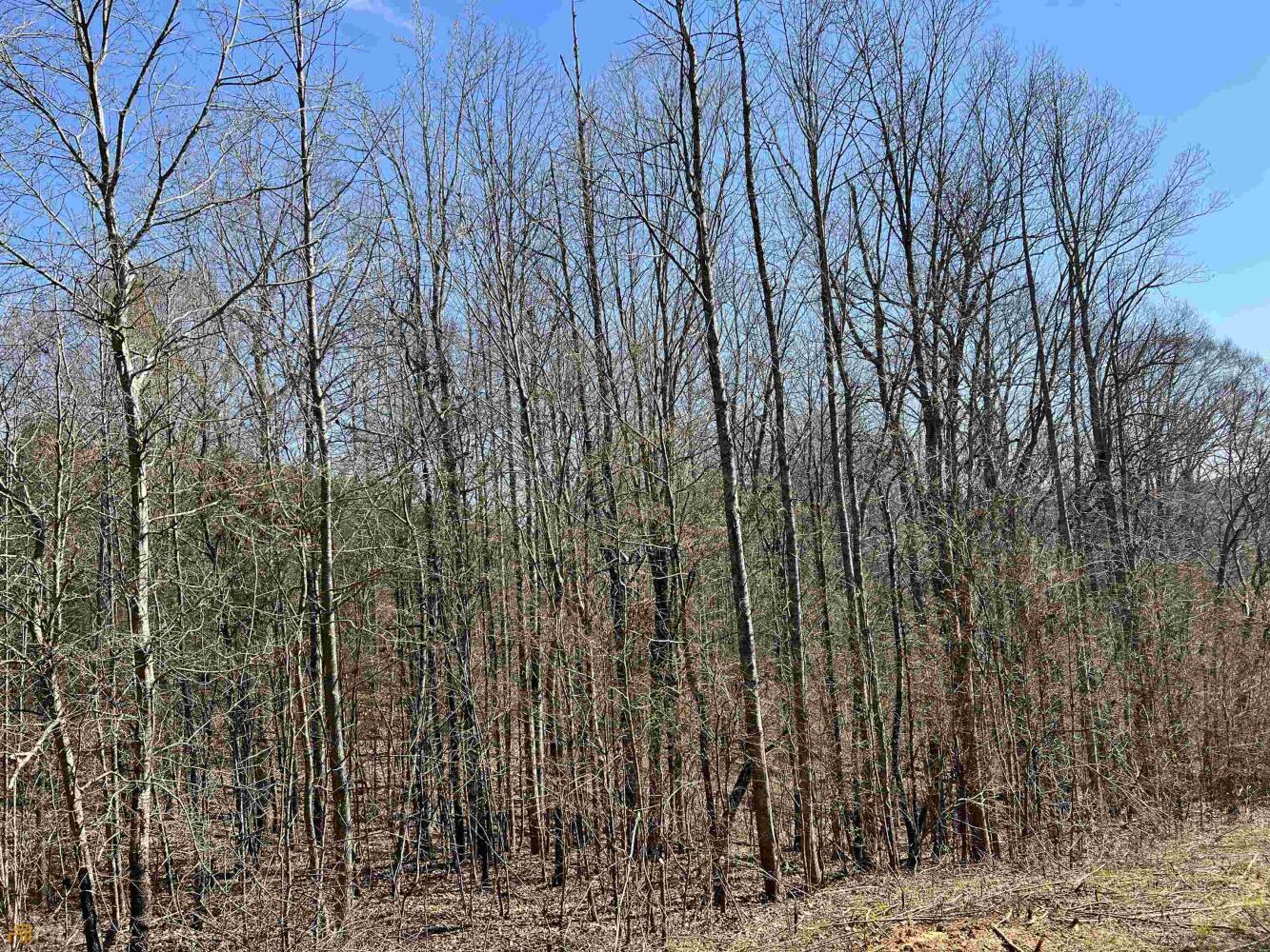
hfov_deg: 67.3
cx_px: 635
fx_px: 954
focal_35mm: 26
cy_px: 476
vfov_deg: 53.1
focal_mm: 5.7
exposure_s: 1/2208
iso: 50
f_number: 1.5
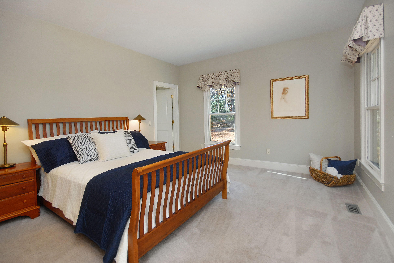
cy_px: 132
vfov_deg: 77.4
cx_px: 197
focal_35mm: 15
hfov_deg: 100.4
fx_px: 164
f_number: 5
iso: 400
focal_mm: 10
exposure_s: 1/60
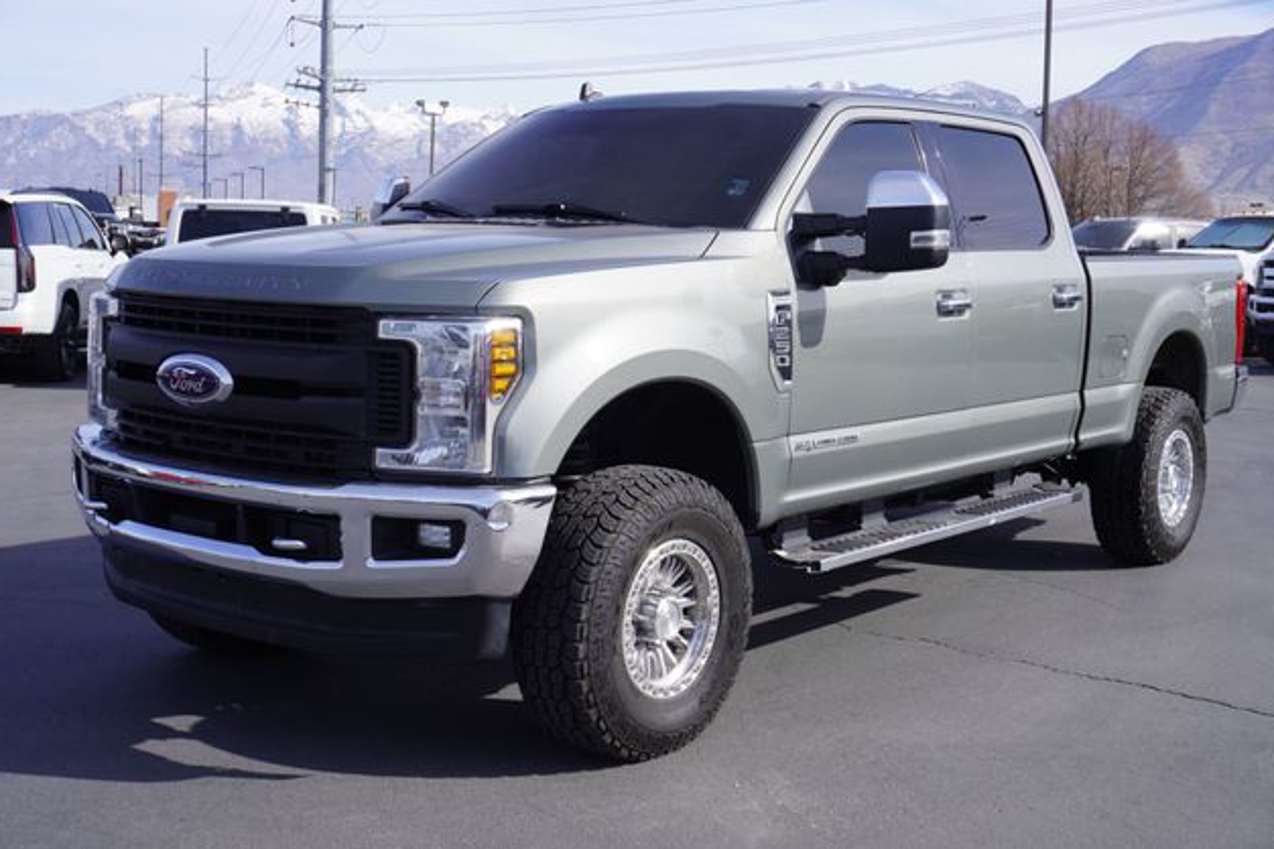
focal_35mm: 46
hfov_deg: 42.7
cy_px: 418
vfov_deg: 29.2
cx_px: 638
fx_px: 1628
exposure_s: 1/125
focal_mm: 30
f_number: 10
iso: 100
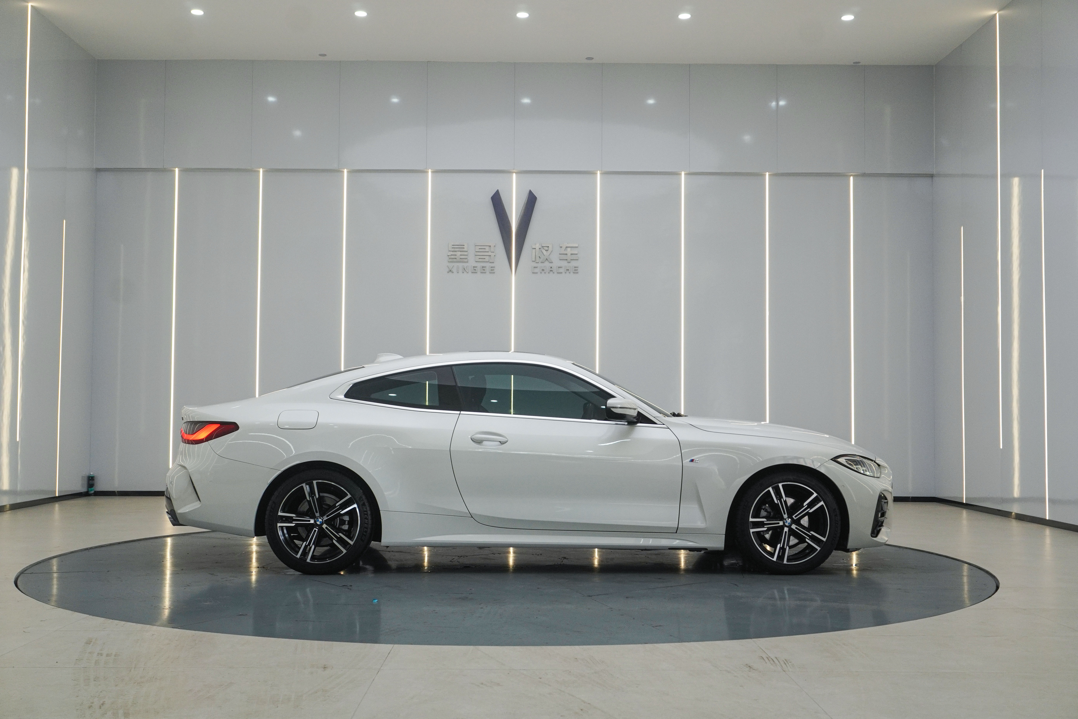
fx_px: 1123
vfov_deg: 35.5
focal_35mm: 38
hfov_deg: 51.3
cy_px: 360
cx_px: 539
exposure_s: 1/80
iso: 640
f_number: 7.1
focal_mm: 25
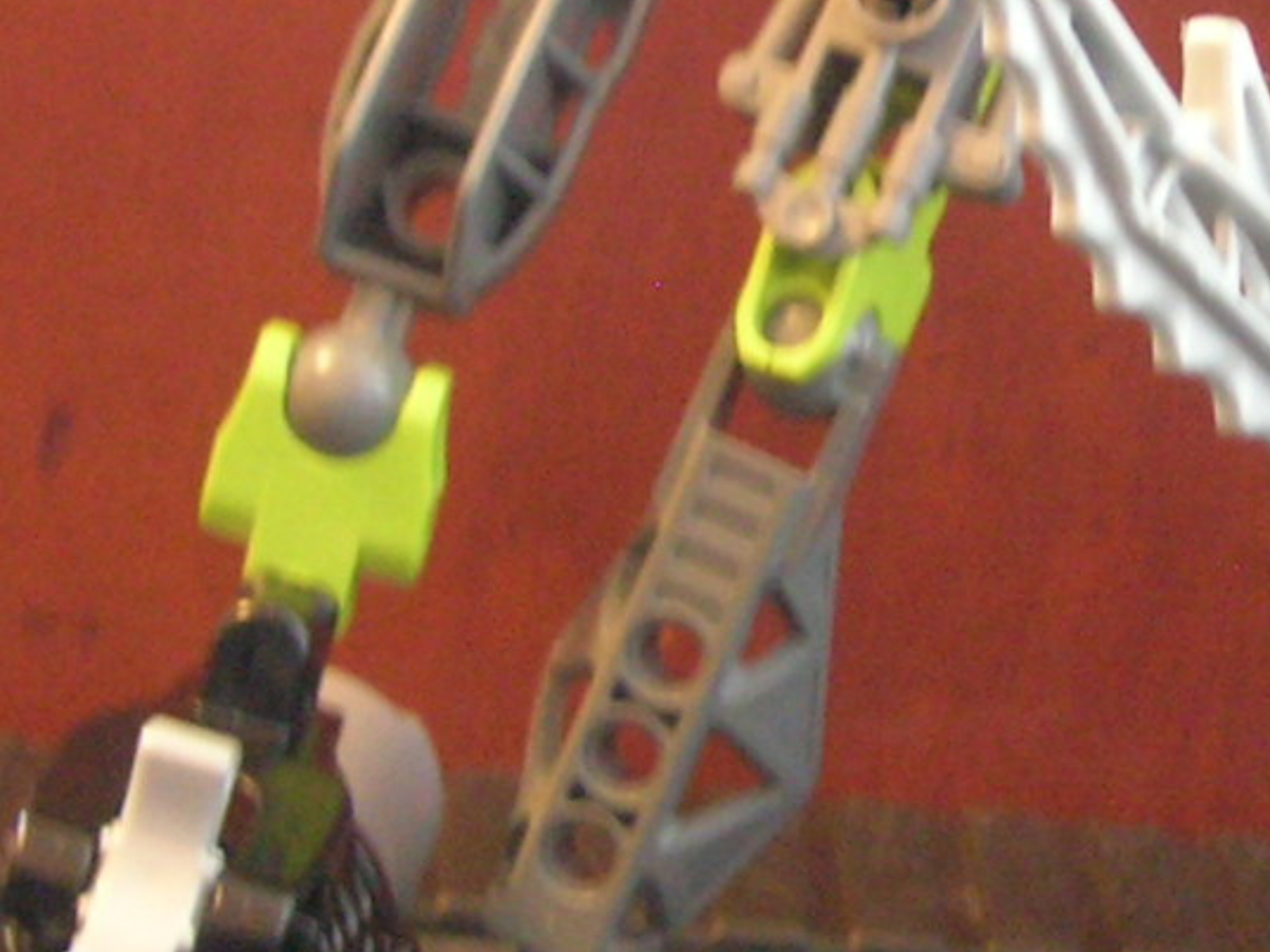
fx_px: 4769
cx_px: 1251
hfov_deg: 14.9
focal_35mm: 130
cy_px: 178
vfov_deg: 11.4
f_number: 2.9
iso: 200
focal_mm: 5.7
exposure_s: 1.03
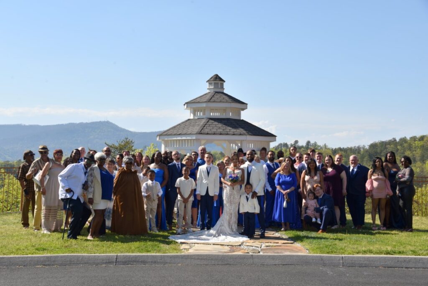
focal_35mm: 50
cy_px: 143
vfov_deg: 27.0
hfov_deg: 39.6
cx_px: 214
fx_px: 595
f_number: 9
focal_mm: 50
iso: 100
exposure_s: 1/200
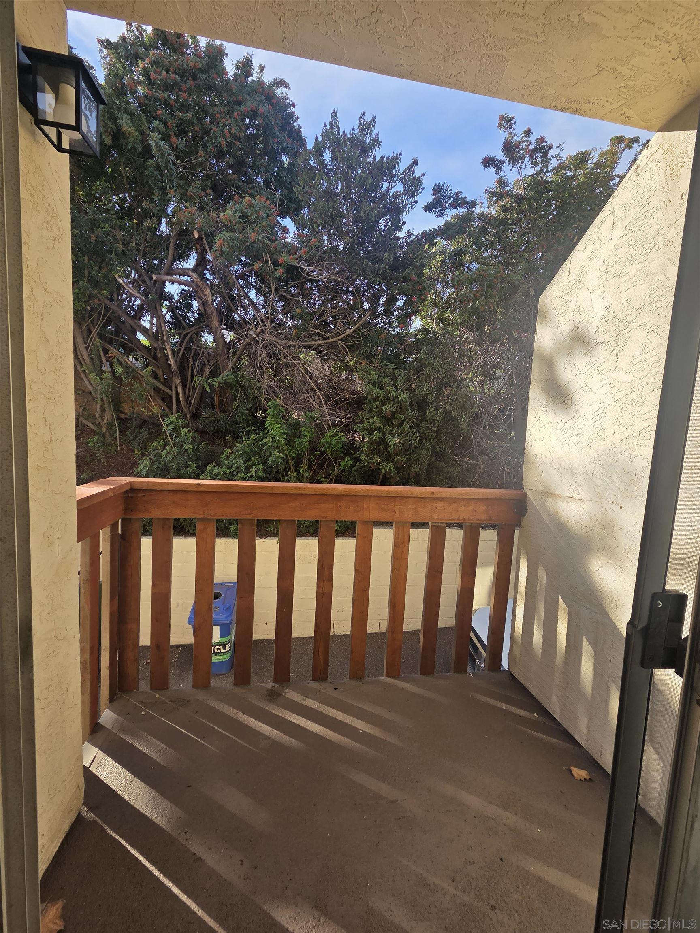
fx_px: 351
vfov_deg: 106.2
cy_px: 466
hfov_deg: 89.9
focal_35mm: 13
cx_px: 350
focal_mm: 2.2
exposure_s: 1/957
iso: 50
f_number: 2.2
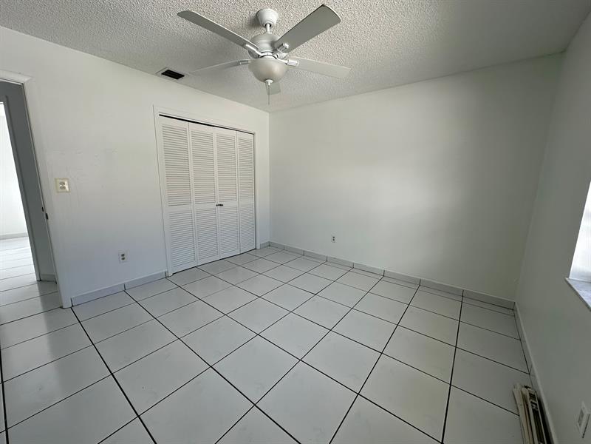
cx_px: 296
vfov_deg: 85.7
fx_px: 239
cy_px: 222
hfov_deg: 102.1
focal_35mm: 14
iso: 40
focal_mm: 2.22
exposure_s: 1/99
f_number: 2.2
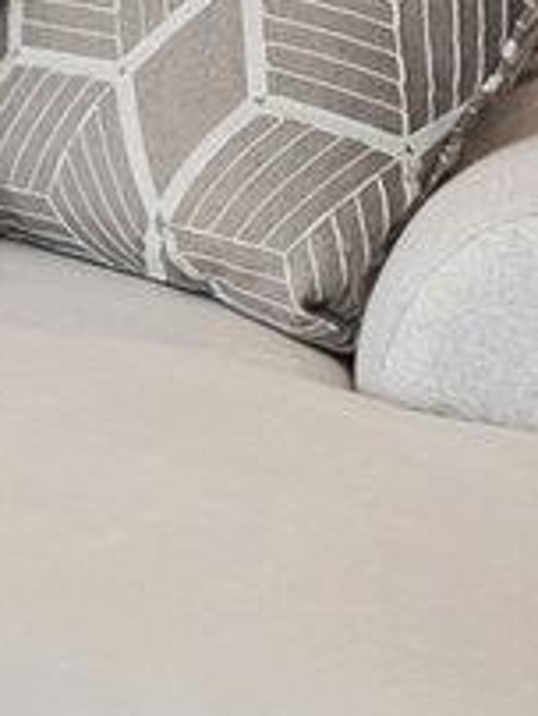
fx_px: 3019
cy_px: -537
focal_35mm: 146
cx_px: -1667
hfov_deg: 7.2
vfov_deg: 12.4
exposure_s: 1/8
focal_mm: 10
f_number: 8
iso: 800
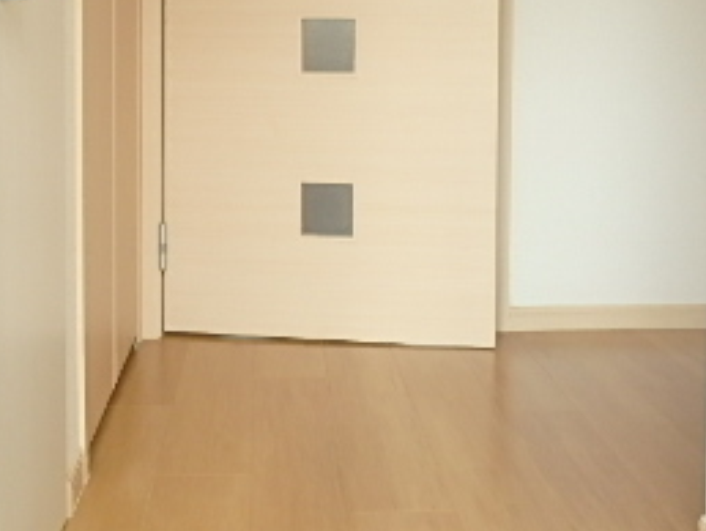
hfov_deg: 36.8
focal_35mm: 52
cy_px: 71
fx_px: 1062
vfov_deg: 27.3
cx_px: 334
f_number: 3.5
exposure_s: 1/60
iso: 200
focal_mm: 3.7
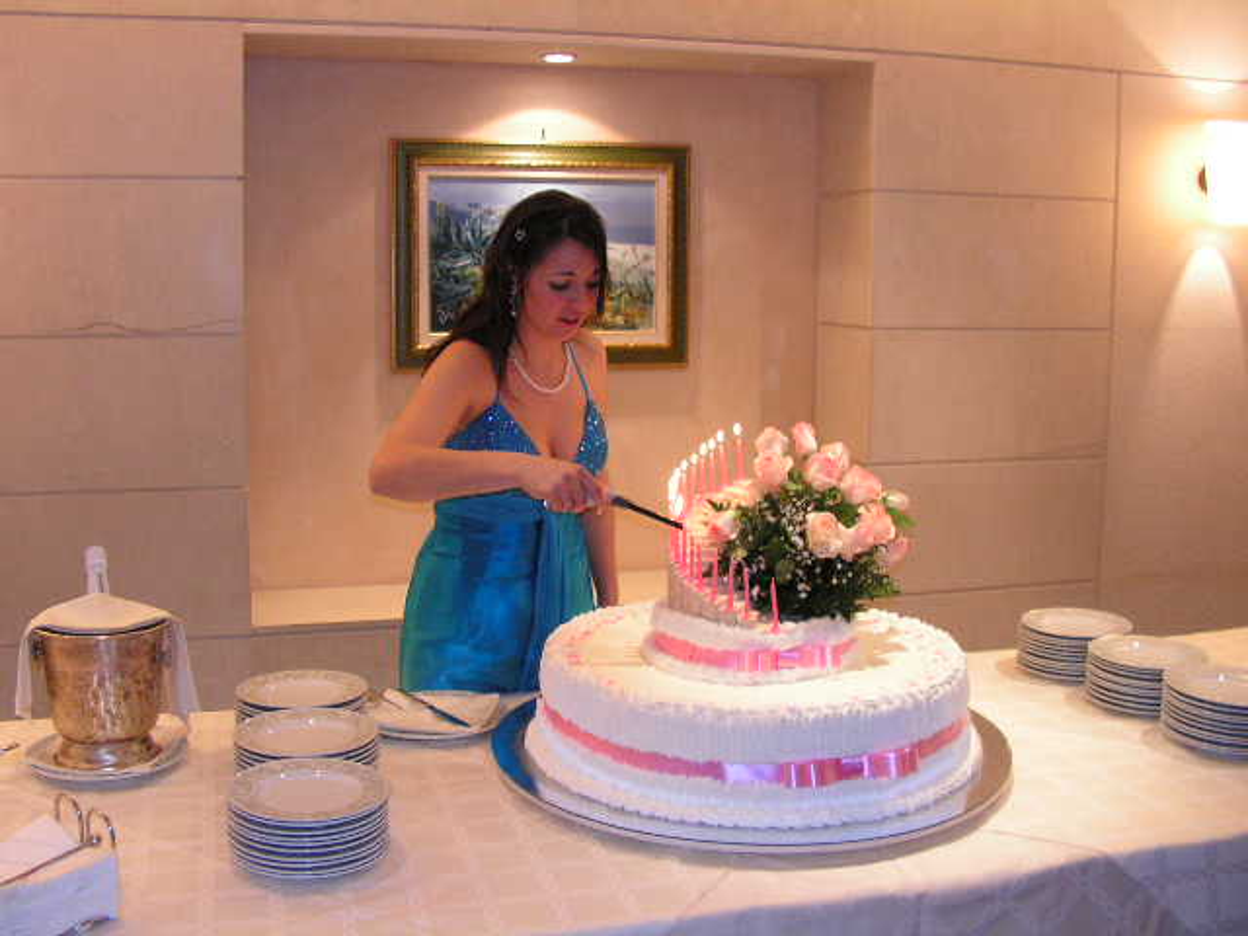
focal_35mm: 36
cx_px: 624
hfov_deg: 51.4
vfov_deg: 39.7
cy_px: 468
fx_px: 1298
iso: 200
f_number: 3.2
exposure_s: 1/40
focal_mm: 6
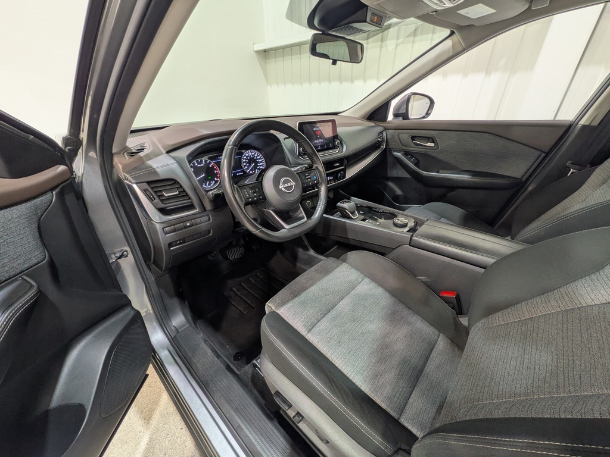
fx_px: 247
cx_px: 305
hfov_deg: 102.1
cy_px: 228
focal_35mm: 14
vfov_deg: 85.7
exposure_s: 1/24
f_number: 2.2
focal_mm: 1.83
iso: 67
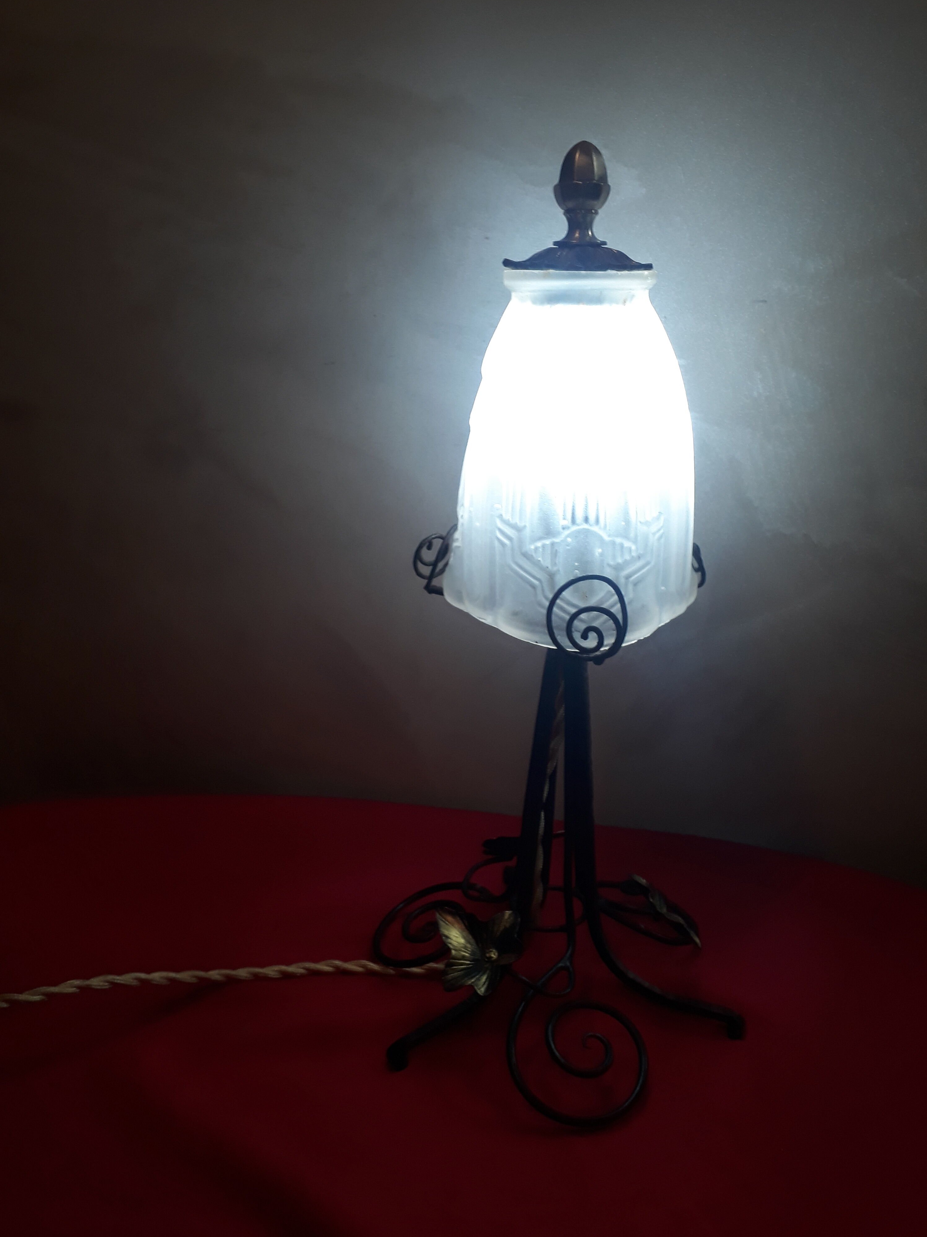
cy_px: 617
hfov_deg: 49.7
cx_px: 460
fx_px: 1000
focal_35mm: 28
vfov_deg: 63.4
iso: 80
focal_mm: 3.6
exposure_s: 1/33
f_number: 1.9
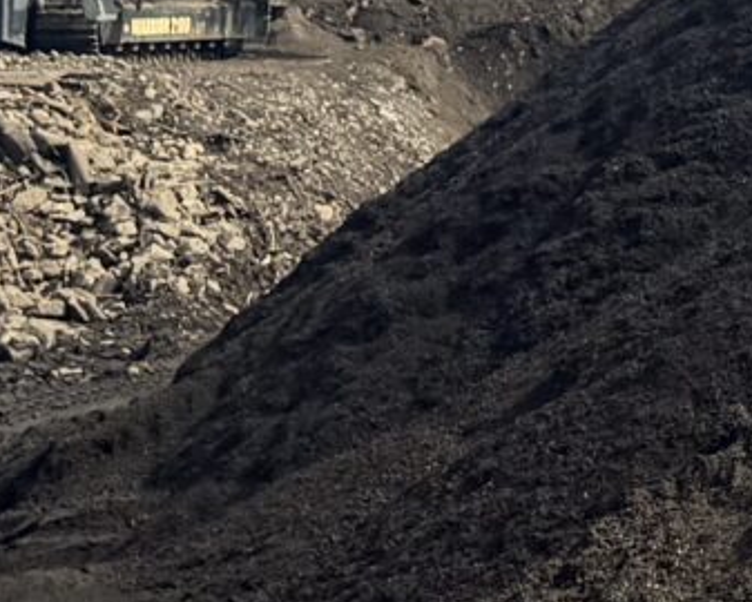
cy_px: -593
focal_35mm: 178
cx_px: 1584
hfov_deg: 9.9
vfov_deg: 8.3
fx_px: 3964
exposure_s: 1/6410
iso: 80
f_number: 1.78
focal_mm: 6.76
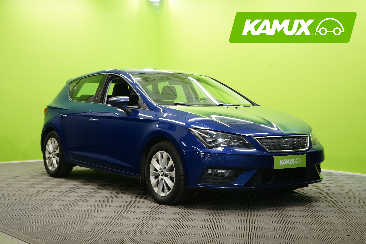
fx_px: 569
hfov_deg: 35.6
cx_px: 183
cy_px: 122
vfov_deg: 24.2
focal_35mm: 56
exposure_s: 1/25
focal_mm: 56
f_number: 5
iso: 500
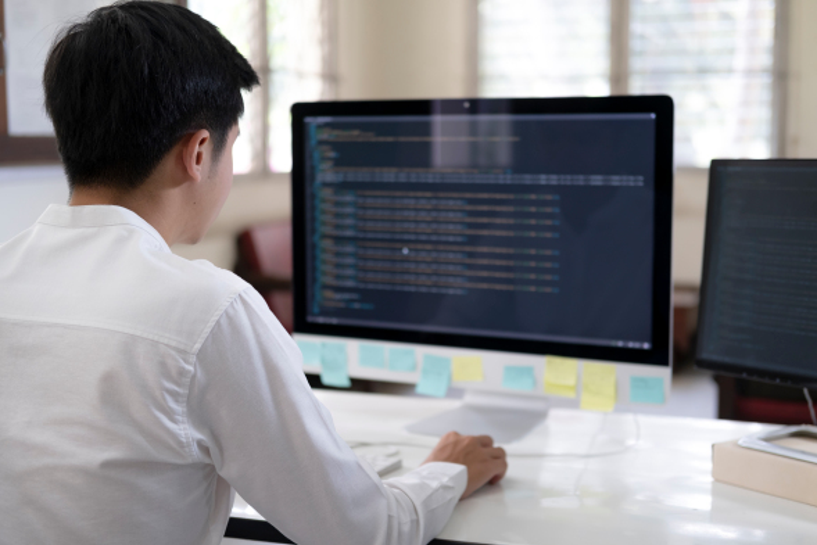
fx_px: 1226
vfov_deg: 25.1
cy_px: 273
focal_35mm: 54
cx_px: 412
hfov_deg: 36.9
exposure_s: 1/125
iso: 320
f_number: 2
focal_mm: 35
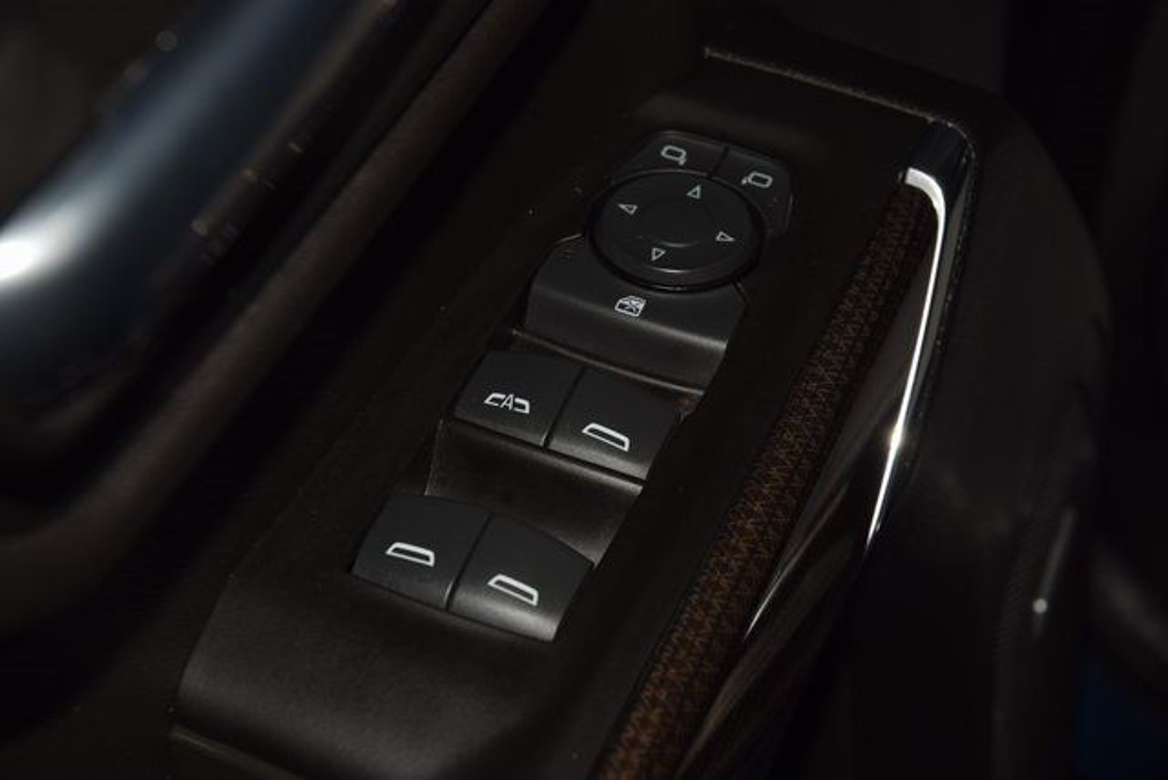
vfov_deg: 13.0
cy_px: 390
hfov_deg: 19.5
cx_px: 584
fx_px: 3407
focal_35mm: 105
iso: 100
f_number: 8
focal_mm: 70
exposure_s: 1/125
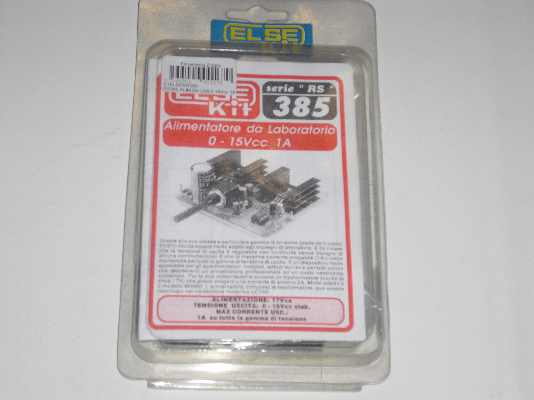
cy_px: 200
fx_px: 1003
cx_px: 267
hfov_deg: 29.8
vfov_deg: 22.6
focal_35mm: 65
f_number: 3.8
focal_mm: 10.7
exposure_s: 1/100
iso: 100
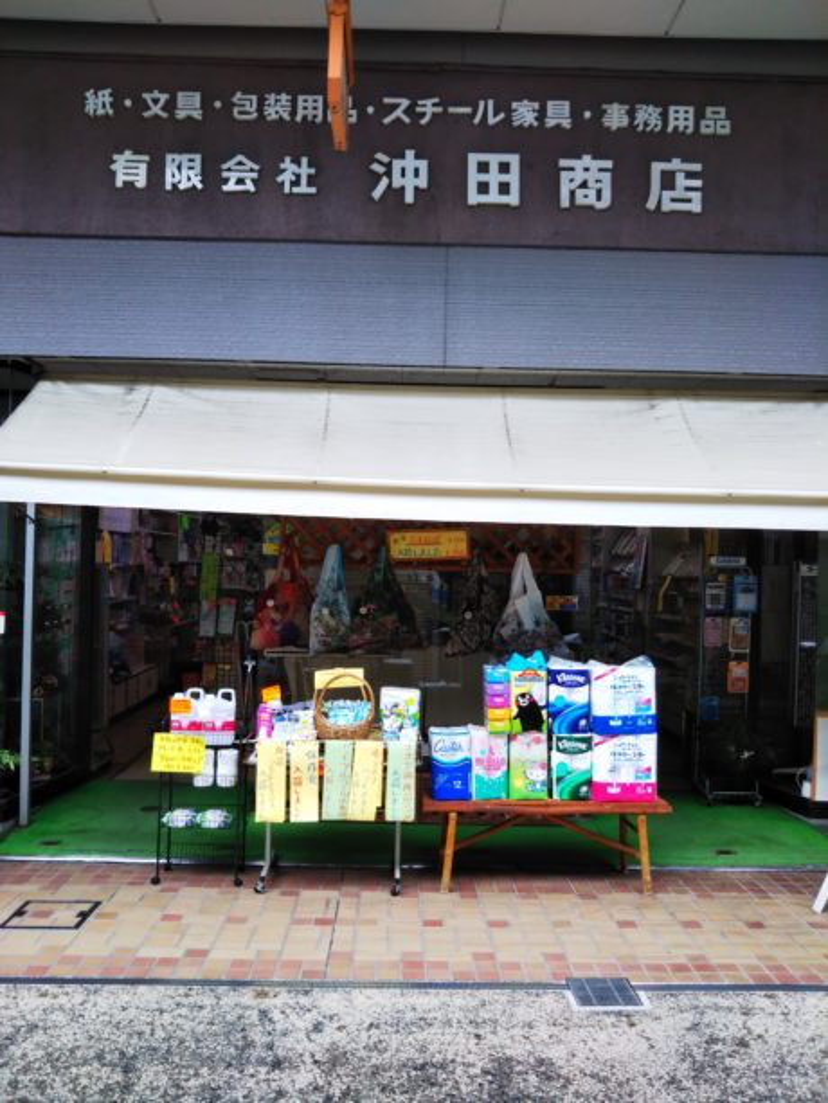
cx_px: 414
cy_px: 552
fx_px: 956
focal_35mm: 30
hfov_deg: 46.8
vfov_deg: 60.0
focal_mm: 4
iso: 20
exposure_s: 1/169
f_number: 2.2
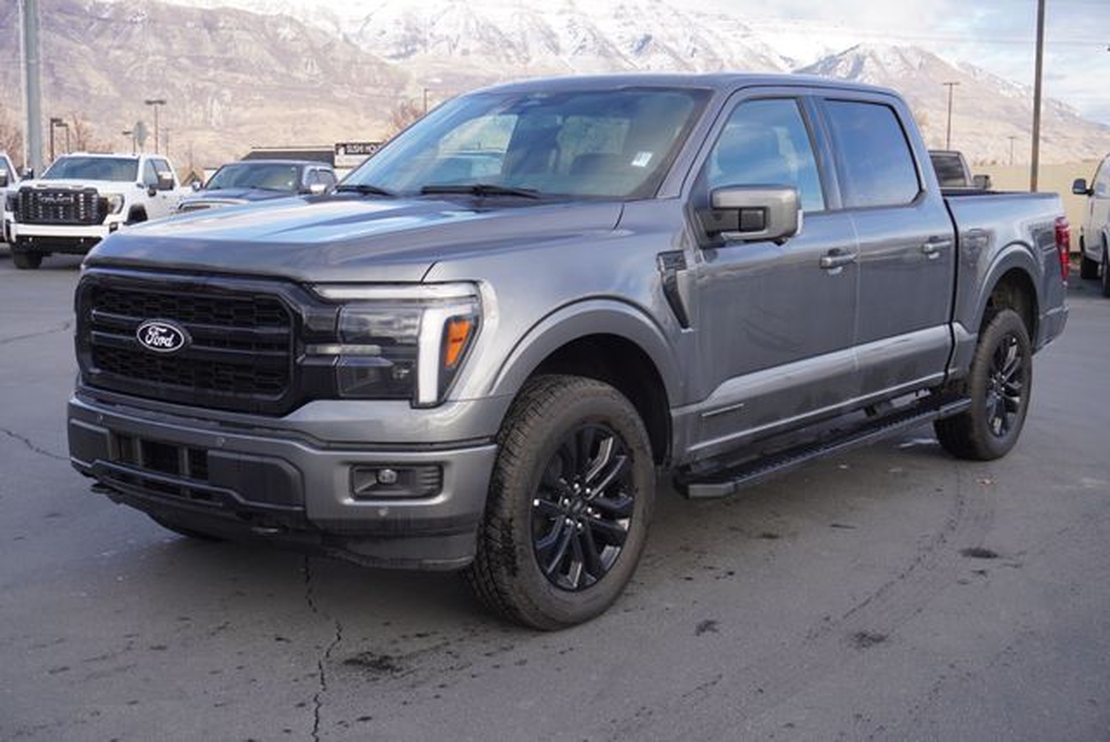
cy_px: 371
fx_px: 1342
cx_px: 555
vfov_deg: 30.9
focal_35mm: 44
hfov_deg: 44.9
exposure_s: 1/80
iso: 100
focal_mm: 29
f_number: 6.3
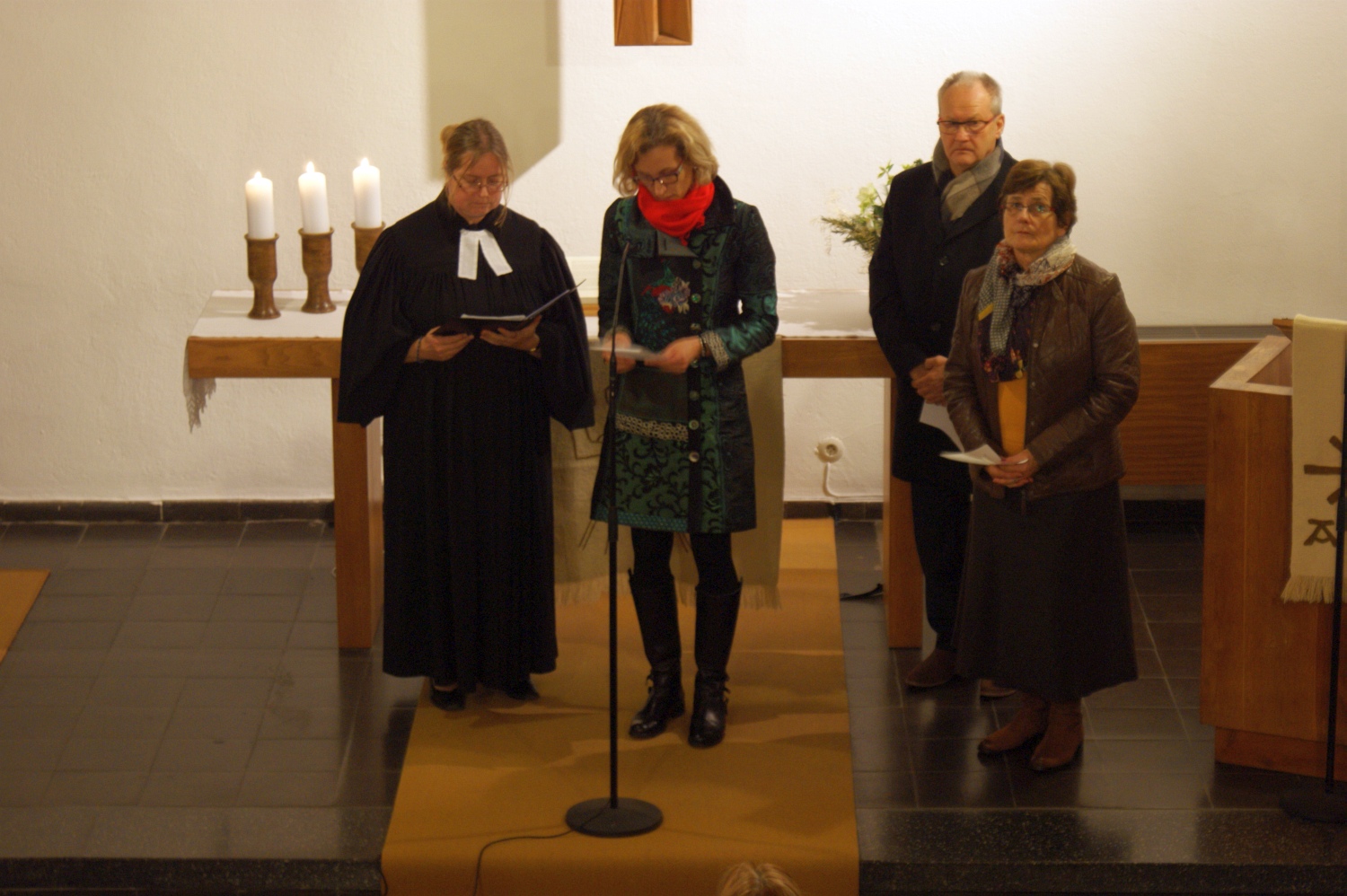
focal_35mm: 105
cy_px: 448
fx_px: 3926
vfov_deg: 13.0
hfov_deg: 19.5
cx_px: 674
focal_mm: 70
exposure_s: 1/3
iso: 400
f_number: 5.6
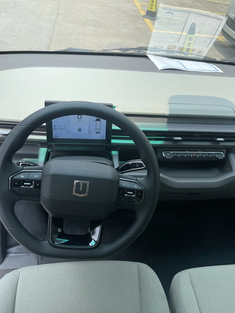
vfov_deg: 65.2
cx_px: 125
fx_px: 244
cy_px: 168
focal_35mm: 27
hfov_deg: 51.3
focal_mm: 5.1
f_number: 1.6
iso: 32
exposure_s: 1/1642
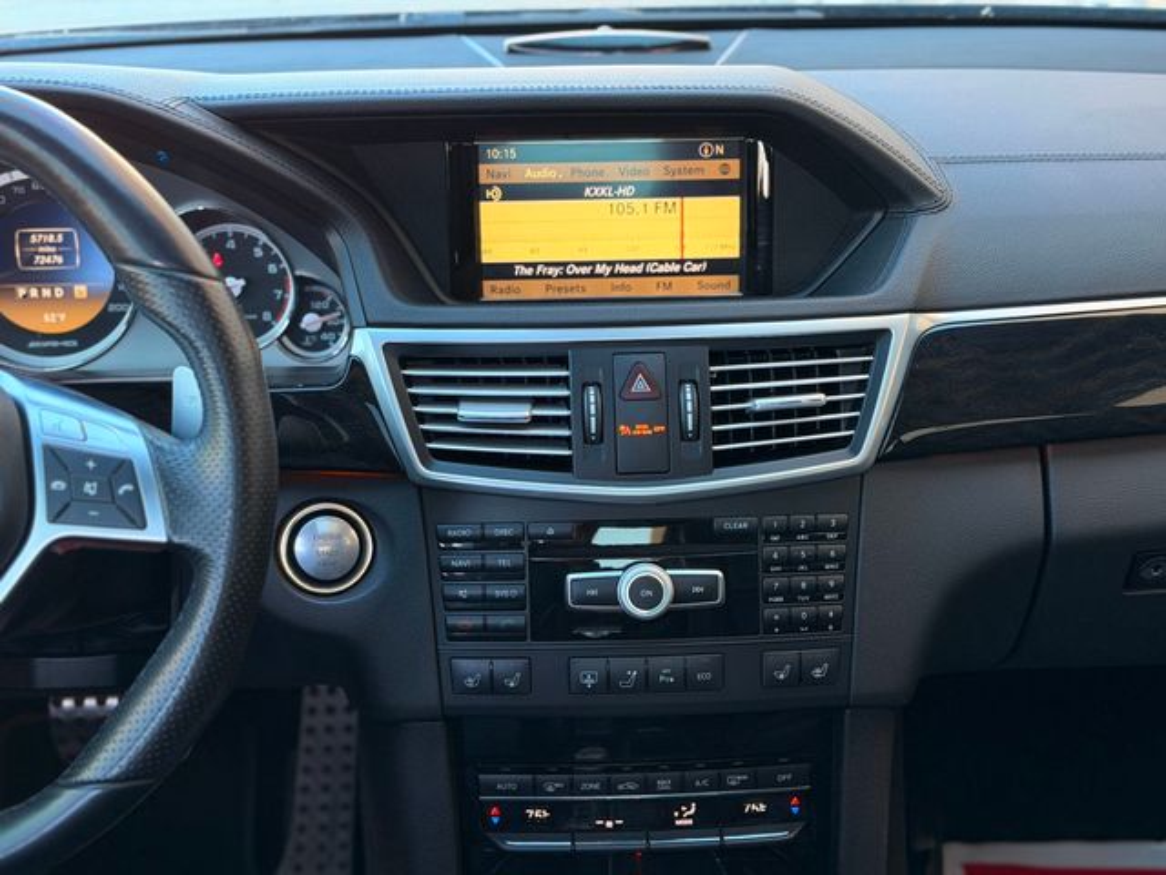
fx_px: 1617
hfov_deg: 39.7
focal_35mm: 48
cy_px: 438
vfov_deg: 30.3
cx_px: 583
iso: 100
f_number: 1.78
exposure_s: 1/90
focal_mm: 6.76
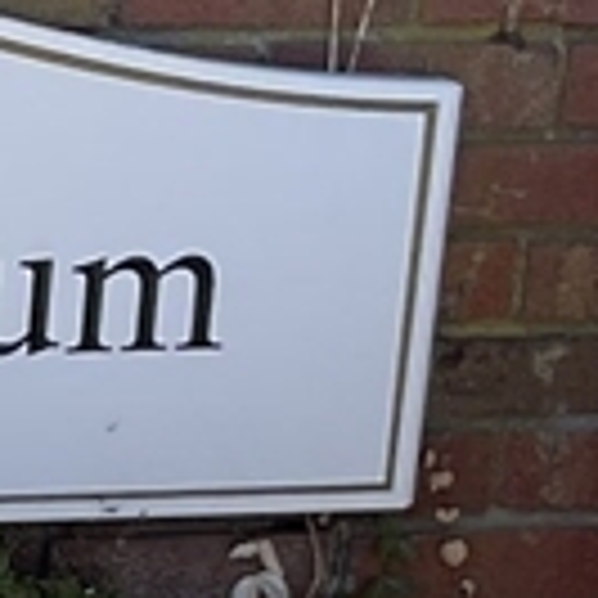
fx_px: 3850
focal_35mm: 197
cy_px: 594
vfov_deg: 8.8
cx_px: -976
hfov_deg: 8.0
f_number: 1.8
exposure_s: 1/500
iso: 16
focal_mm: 3
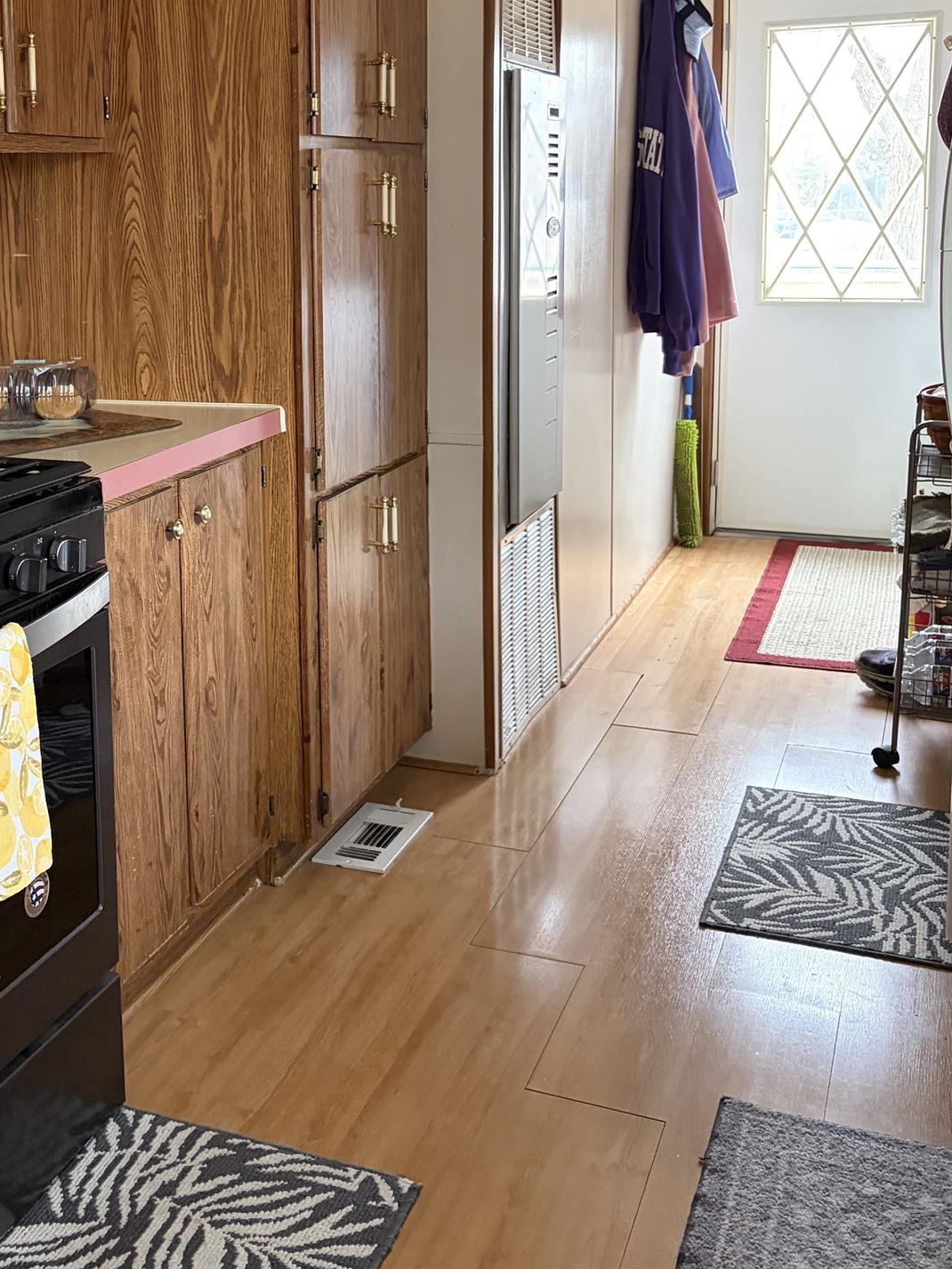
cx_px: 258
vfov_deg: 44.1
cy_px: 409
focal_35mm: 42
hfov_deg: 33.8
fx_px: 1540
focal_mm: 5.96
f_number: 1.6
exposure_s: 1/60
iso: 320
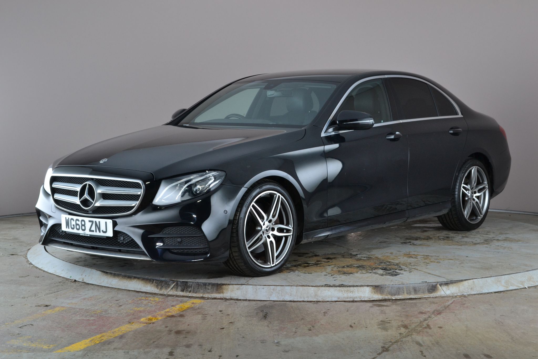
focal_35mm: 68
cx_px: 269
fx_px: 1009
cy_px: 180
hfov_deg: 29.9
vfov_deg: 20.2
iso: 450
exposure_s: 1/8
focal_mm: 45
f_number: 10
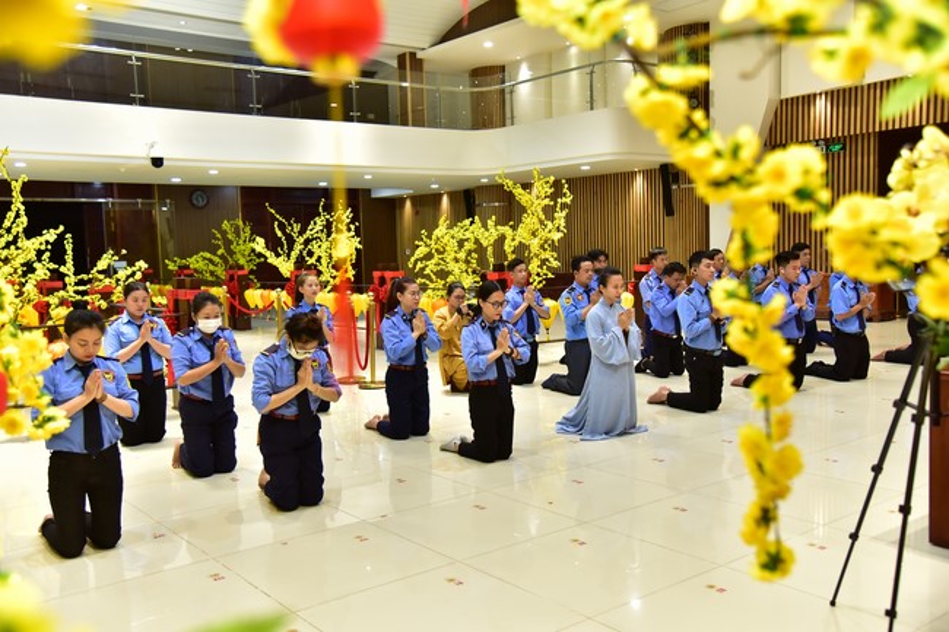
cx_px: 474
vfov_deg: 38.9
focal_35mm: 34
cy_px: 316
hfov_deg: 55.8
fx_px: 896
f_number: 4
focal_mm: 34
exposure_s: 1/100
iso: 1000
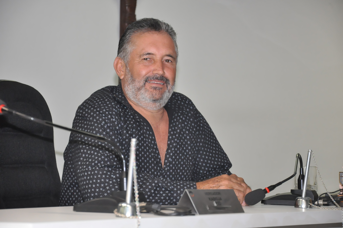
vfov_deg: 11.4
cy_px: 114
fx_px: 1142
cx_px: 172
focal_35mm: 120
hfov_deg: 17.1
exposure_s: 1/60
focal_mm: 80
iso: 2000
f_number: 5.3
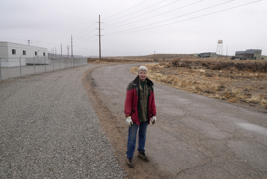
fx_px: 186
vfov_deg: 51.3
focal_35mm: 25
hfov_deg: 71.5
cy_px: 88
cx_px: 133
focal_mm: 24
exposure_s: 1/800
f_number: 7.1
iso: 500
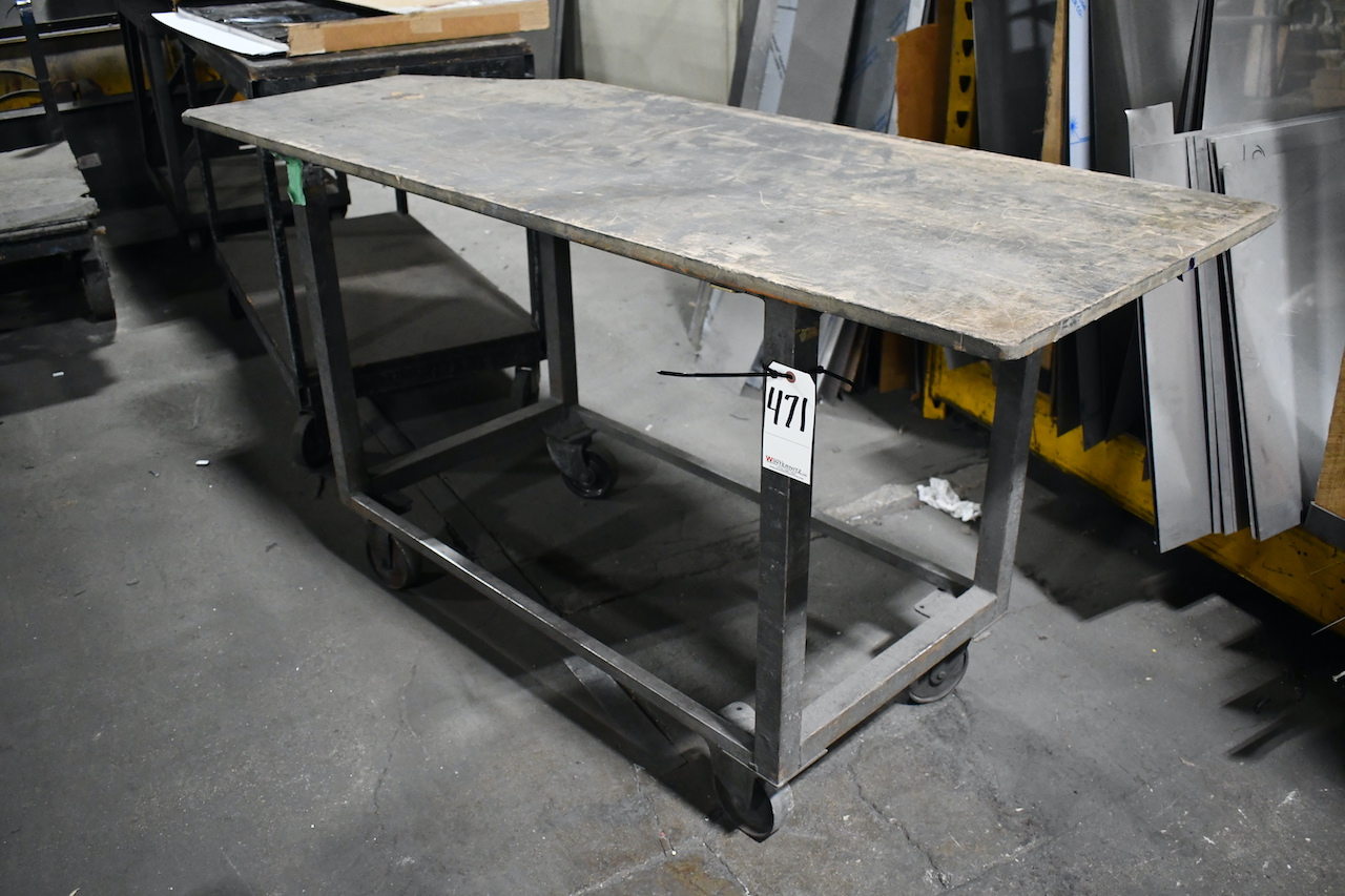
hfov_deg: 60.3
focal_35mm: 31
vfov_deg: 42.3
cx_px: 672
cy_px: 448
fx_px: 1158
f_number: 3.8
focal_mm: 21
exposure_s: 1/100
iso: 3200
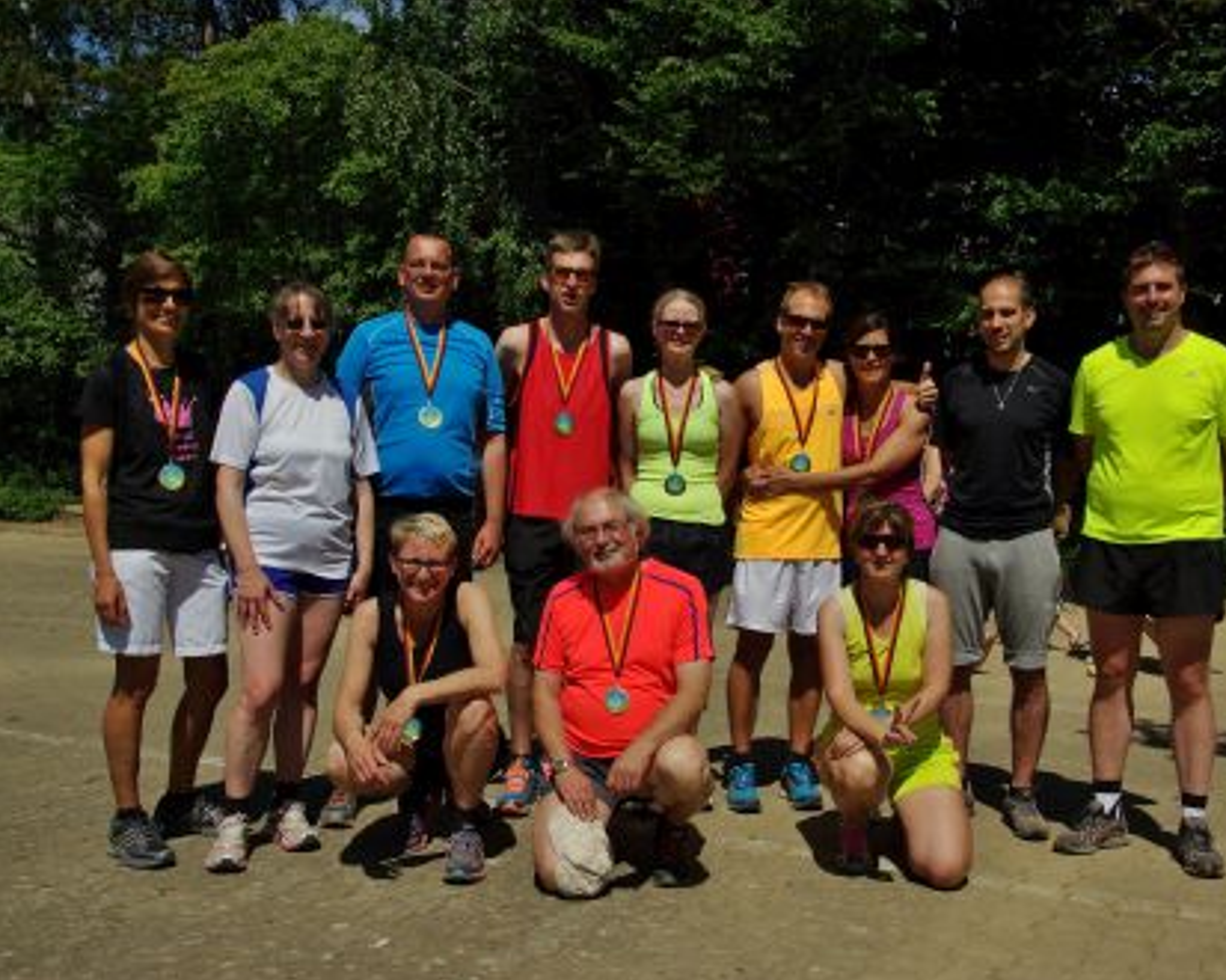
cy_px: 494
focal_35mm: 41
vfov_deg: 36.5
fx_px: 1487
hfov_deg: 44.8
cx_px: 659
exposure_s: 1/1000
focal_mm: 24
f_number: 8
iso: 200
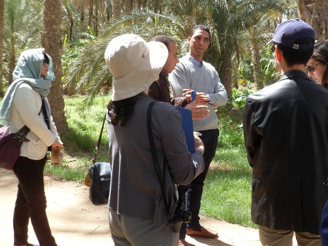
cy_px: 98
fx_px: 341
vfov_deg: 39.5
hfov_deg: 51.2
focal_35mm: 36
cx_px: 187
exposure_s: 1/180
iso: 80
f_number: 3.3
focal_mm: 4.9
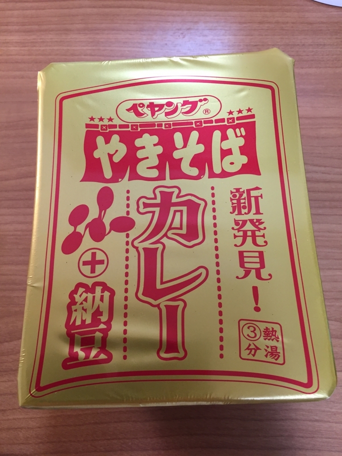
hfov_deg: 48.2
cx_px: 171
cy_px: 228
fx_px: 382
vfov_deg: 61.7
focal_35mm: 29
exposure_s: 1/30
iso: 100
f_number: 2.2
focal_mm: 4.15
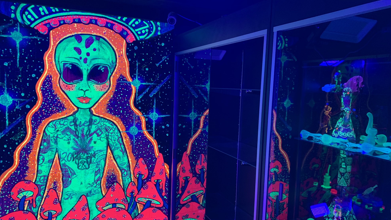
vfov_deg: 40.1
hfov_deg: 66.1
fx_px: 301
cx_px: 196
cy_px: 126
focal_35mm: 29
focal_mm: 4.25
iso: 200
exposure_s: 1/60
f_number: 1.8
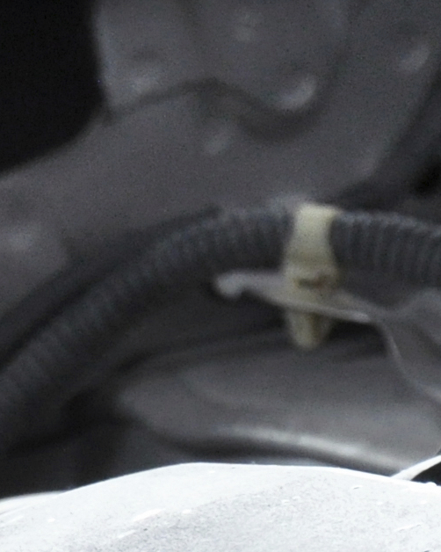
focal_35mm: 864
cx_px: -615
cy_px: 522
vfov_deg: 2.2
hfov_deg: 1.8
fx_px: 14103
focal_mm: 90
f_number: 8
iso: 800
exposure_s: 1/25
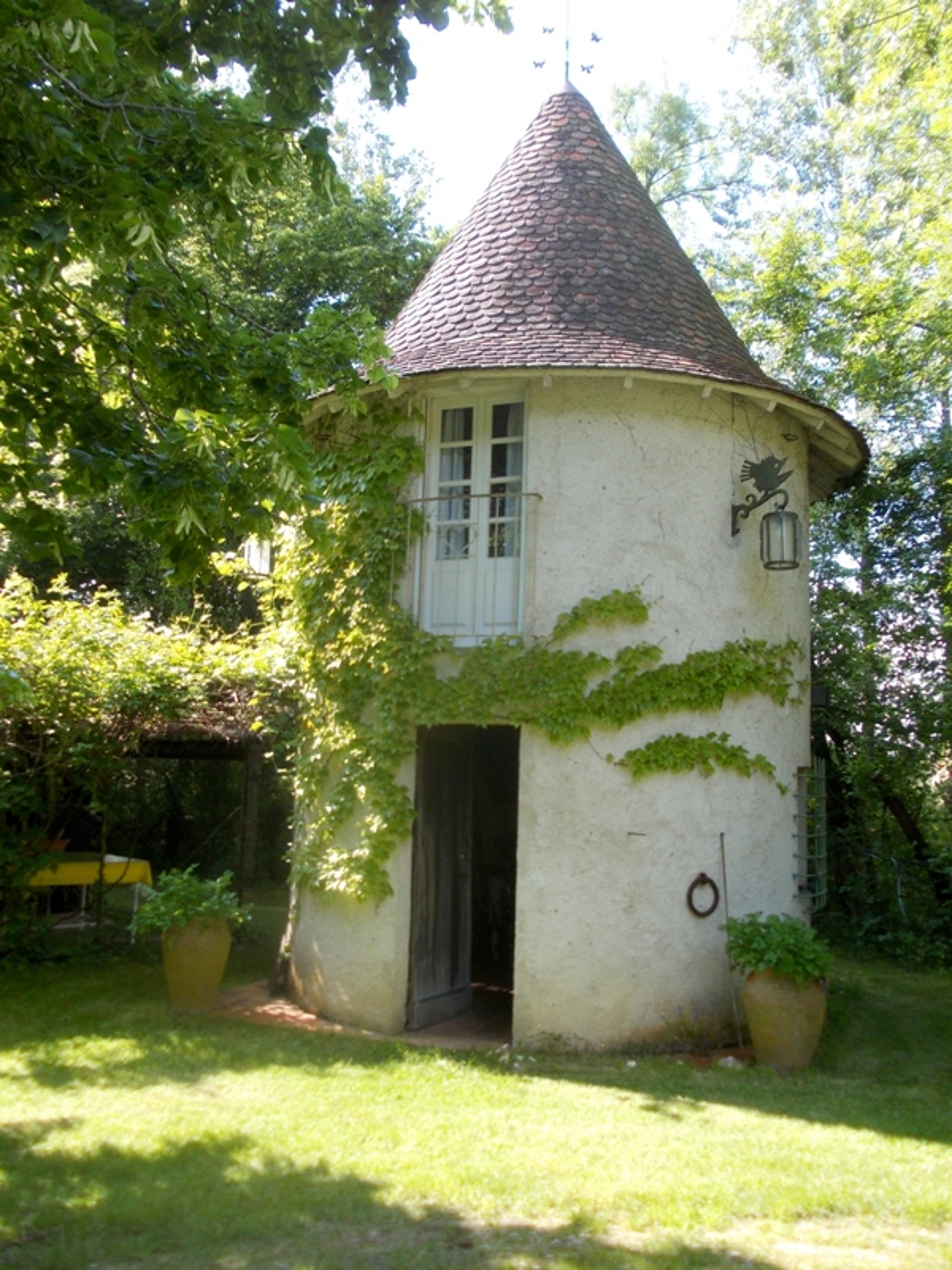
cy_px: 635
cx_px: 476
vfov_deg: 63.4
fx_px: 1027
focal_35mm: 28
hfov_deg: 49.7
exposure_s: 1/200
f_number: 2.7
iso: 80
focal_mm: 4
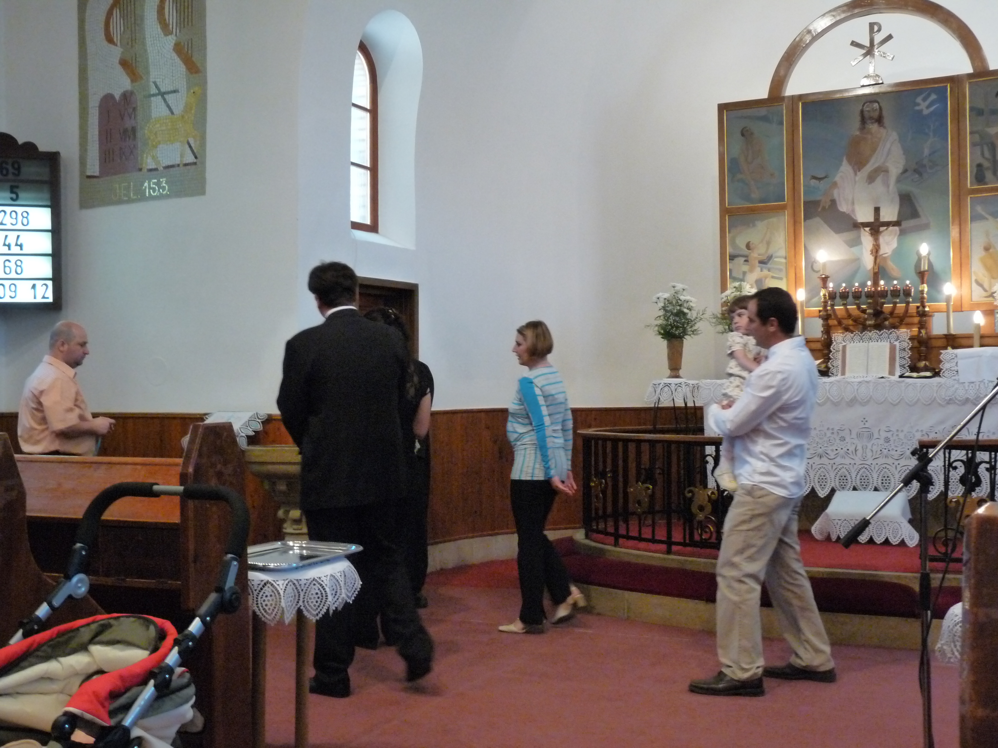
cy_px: 374
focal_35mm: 41
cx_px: 499
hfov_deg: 45.8
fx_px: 1182
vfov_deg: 35.1
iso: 800
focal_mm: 7.3
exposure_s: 1/60
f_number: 3
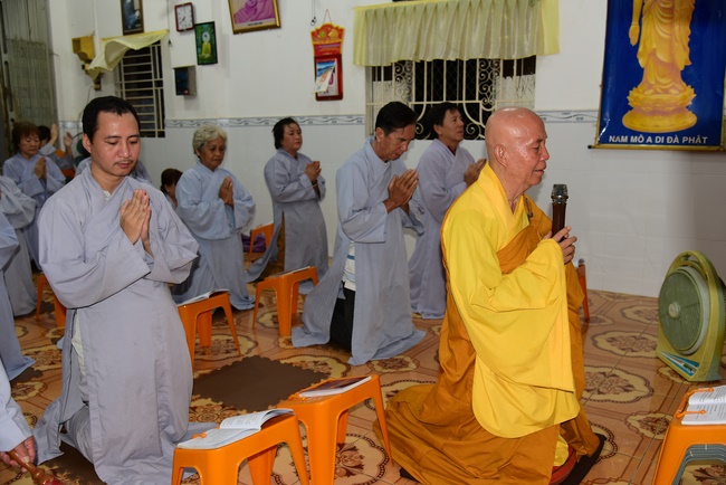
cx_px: 363
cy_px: 242
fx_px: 646
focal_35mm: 32
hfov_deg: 58.7
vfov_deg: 41.2
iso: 320
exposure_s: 1/60
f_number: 4
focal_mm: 32
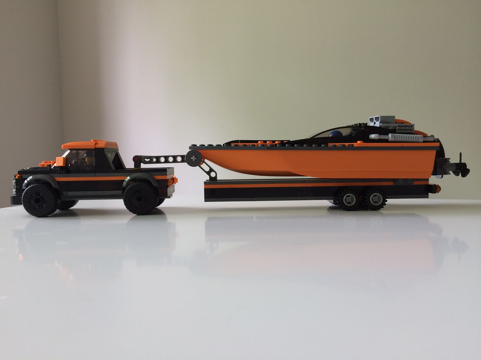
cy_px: 180
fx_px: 403
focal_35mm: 29
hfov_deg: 61.7
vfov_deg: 48.2
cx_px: 240
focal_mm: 4.15
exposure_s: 1/30
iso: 64
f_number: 2.2
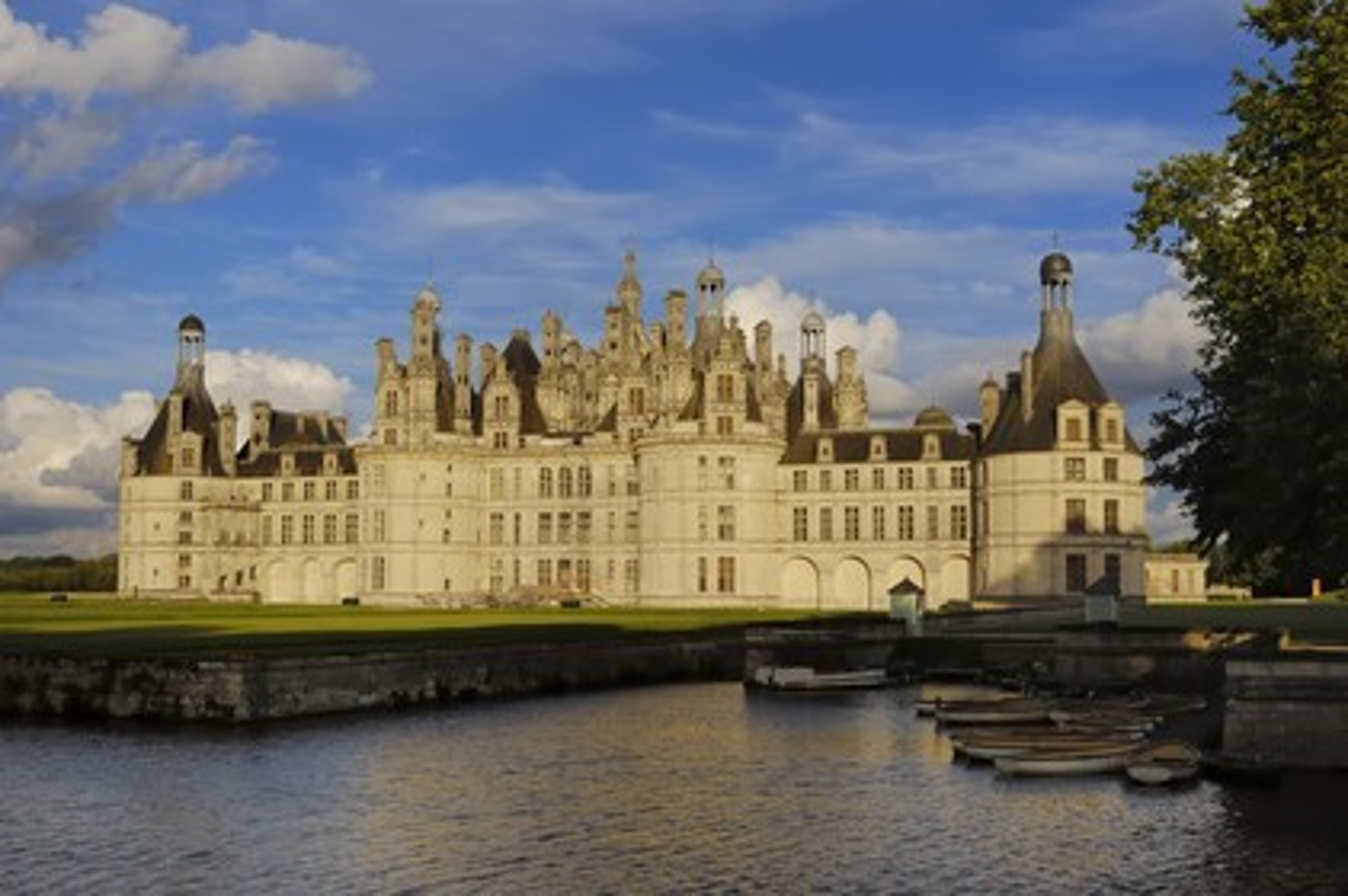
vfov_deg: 31.8
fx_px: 1571
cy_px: 448
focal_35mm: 42
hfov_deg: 46.4
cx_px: 674
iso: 100
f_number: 12
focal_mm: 28
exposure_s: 1/125
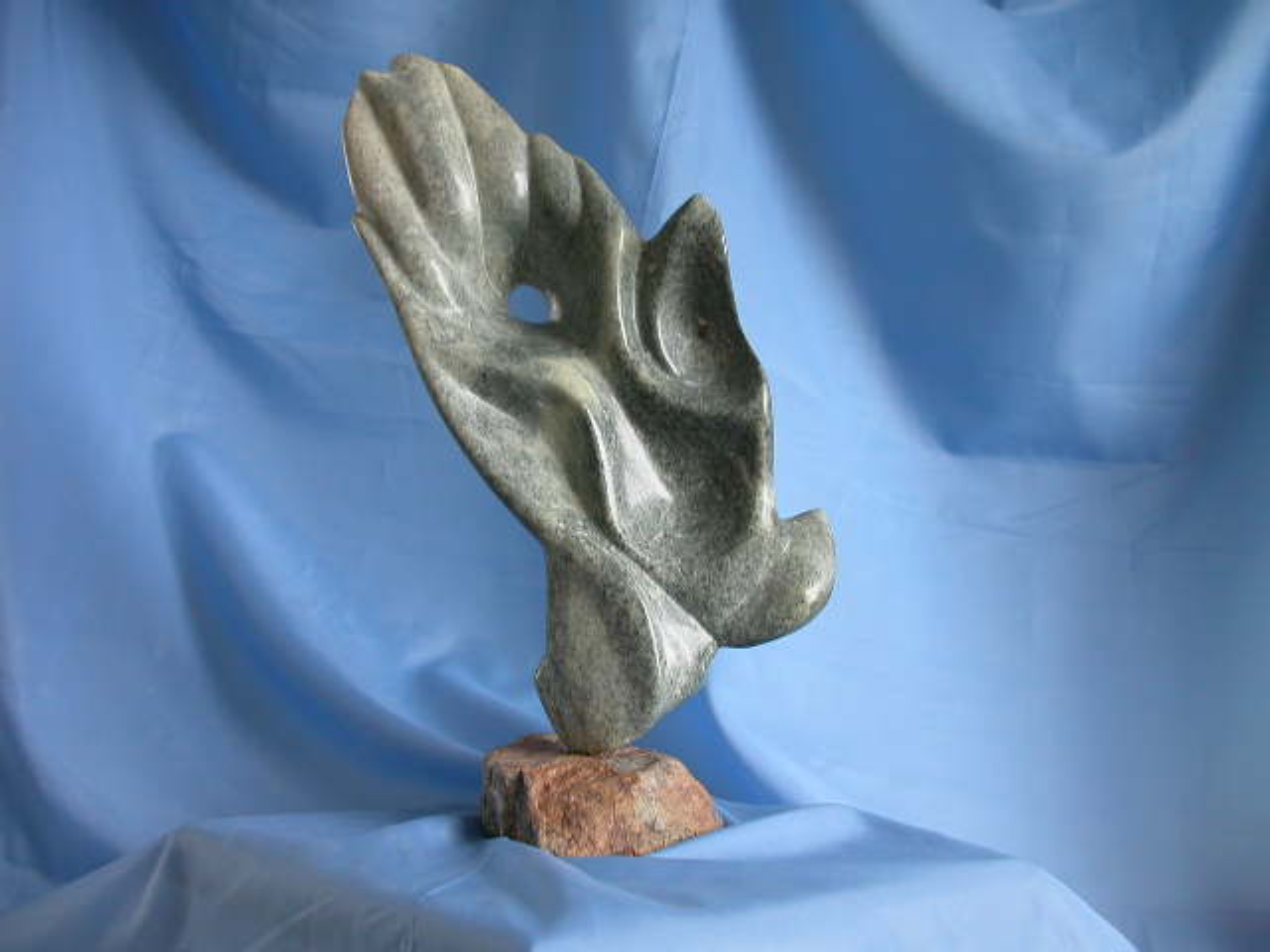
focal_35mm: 38
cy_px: 476
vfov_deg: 37.7
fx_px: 1394
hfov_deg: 49.0
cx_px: 635
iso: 100
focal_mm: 7.85
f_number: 2.6
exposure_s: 1/117
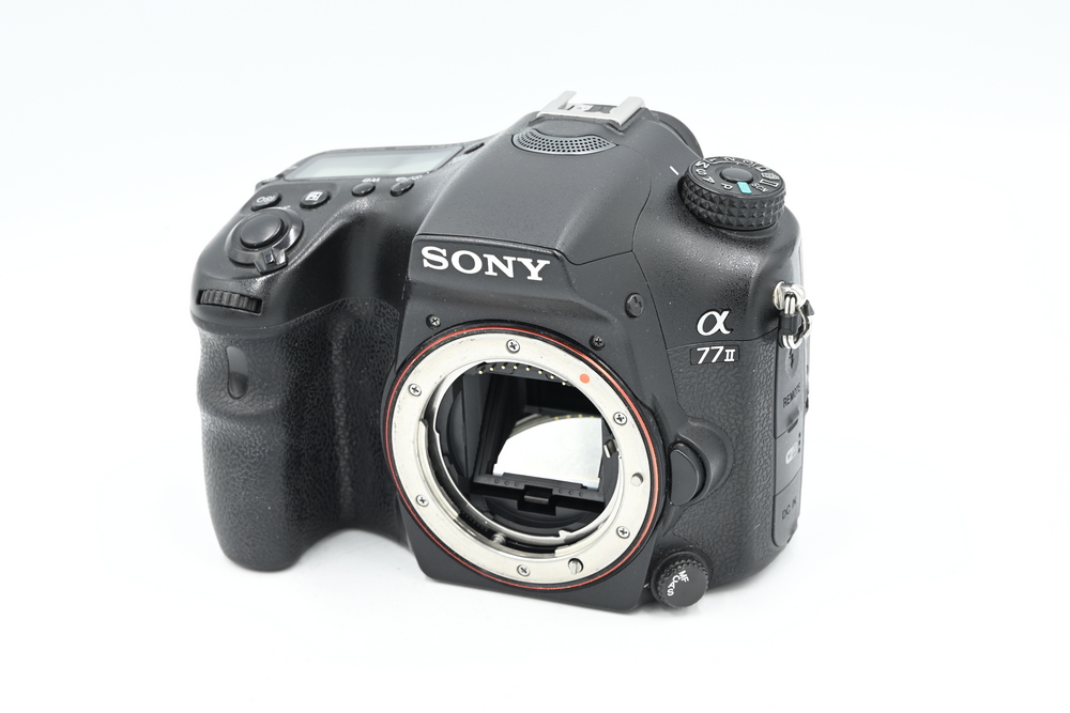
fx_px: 2229
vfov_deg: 18.2
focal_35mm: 75
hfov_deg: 27.0
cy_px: 356
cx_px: 535
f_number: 13
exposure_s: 1/15
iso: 200
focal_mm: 75
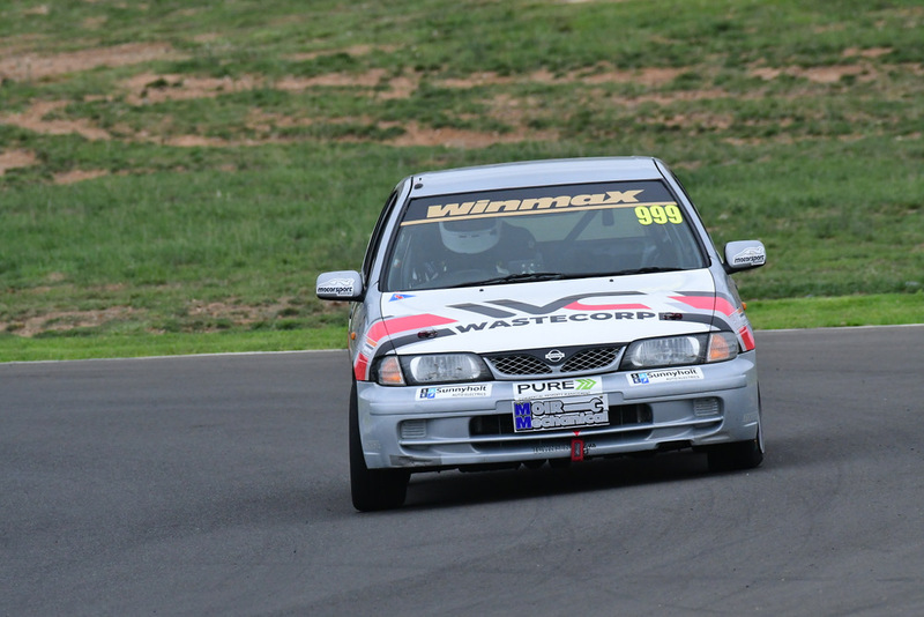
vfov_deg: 2.0
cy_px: 308
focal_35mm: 675
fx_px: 17330
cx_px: 462
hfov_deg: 3.1
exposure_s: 1/640
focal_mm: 450
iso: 2500
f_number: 10
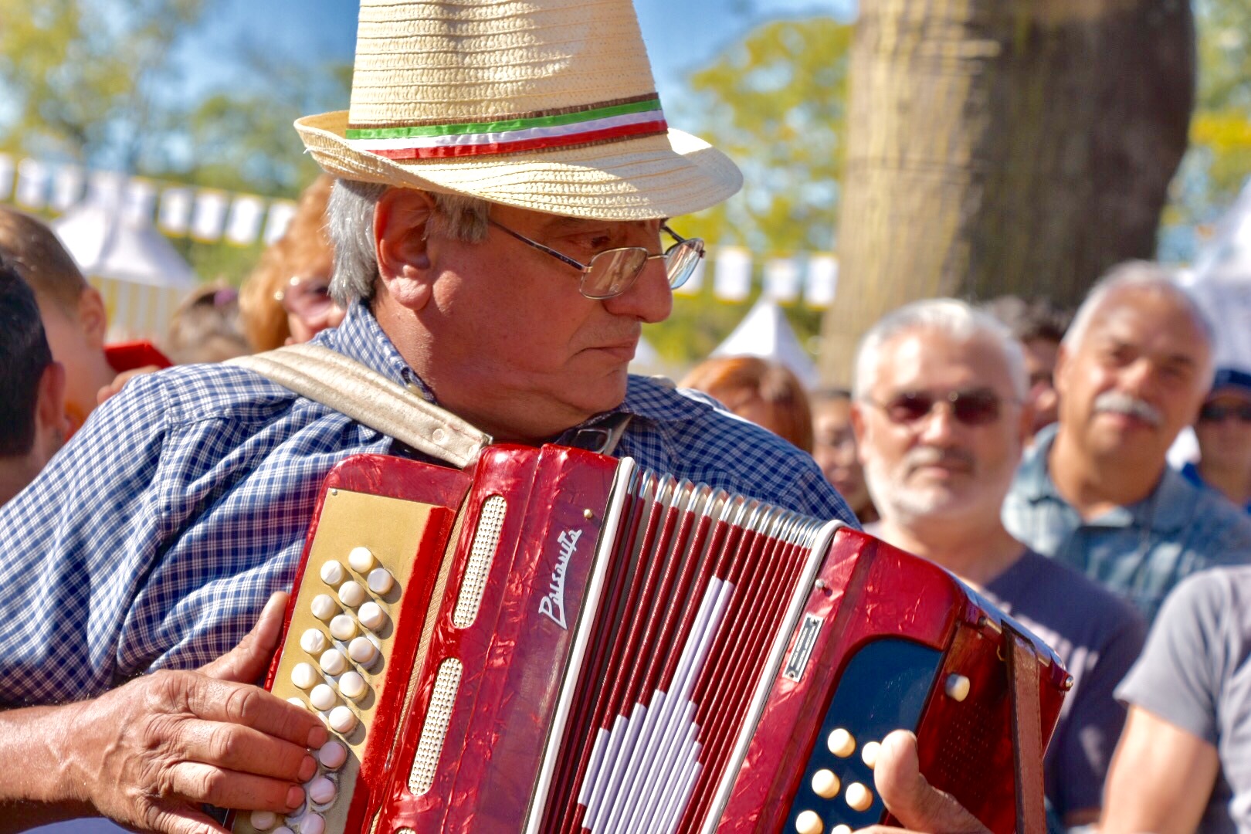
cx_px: 626
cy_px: 417
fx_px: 4170
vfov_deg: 11.4
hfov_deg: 17.1
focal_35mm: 120
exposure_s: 1/500
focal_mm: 80
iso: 180
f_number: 8
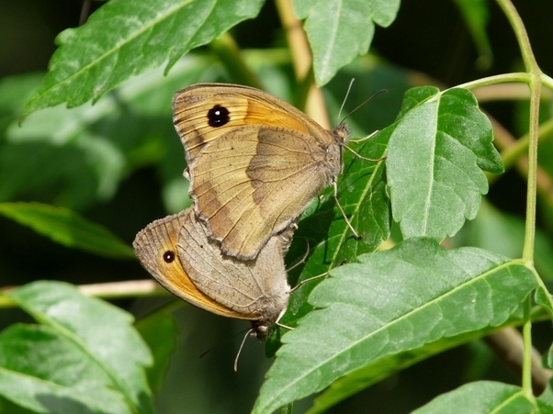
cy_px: 207
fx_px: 7761
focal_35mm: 486
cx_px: 276
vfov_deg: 3.1
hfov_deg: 4.1
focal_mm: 86.4
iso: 100
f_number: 5.6
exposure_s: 1/250
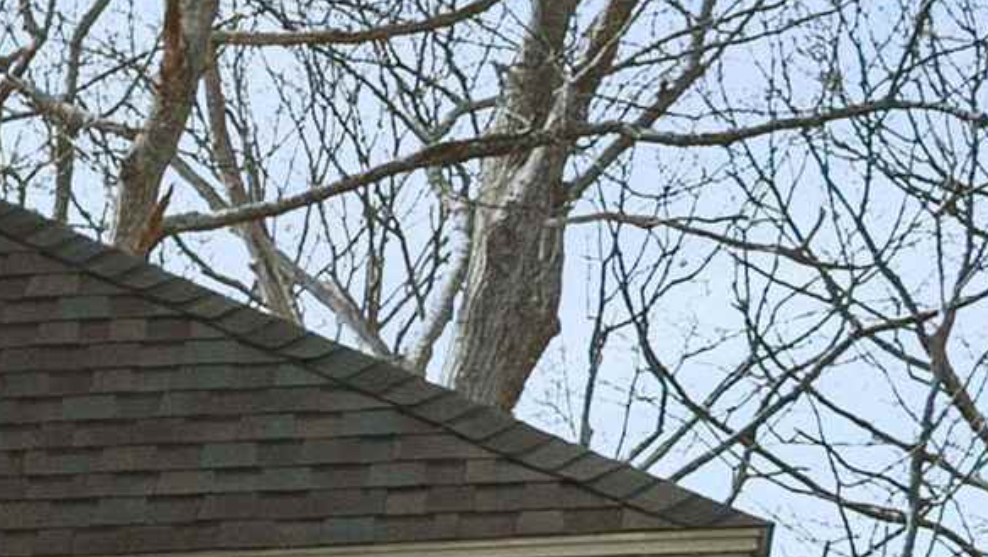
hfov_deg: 10.8
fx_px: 4770
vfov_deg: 6.6
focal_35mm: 182
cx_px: -966
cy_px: -36
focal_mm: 22
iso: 200
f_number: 8
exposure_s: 1/320
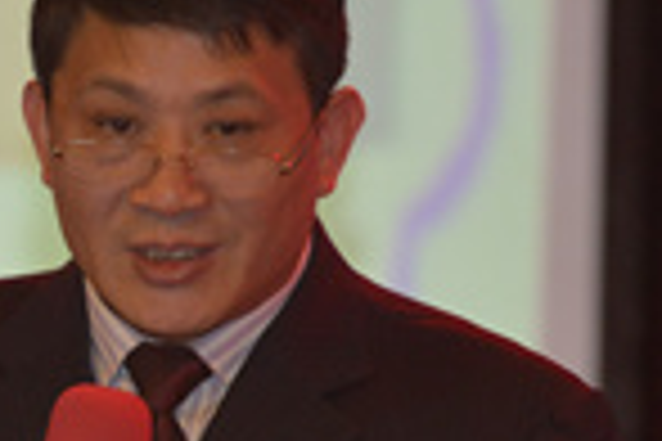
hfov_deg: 2.8
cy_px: 317
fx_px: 13735
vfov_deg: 1.8
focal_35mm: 747
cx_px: -81
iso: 2000
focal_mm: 200
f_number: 2.8
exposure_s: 1/100
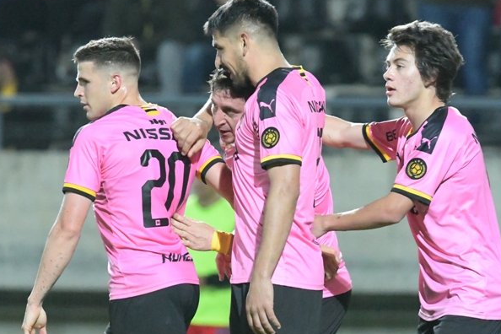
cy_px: 205
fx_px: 11244
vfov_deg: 1.7
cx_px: 192
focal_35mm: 808
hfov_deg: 2.6
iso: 18000
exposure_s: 1/640
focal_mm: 400
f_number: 5.6
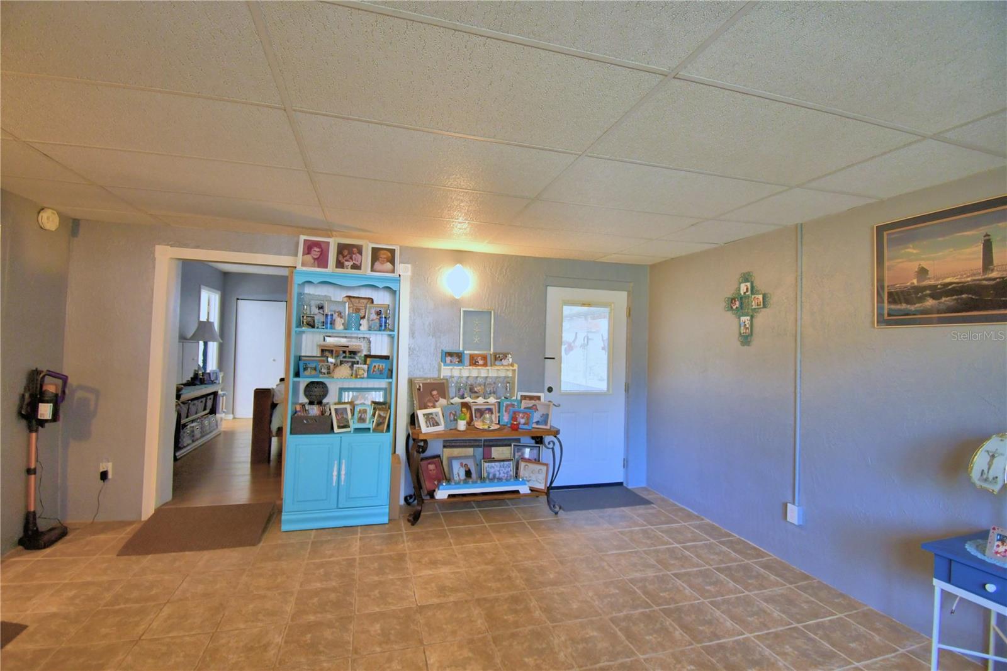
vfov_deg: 77.3
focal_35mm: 15
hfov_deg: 100.4
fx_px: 419
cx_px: 504
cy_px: 336
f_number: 4.5
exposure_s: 1/30
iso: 720
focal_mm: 10
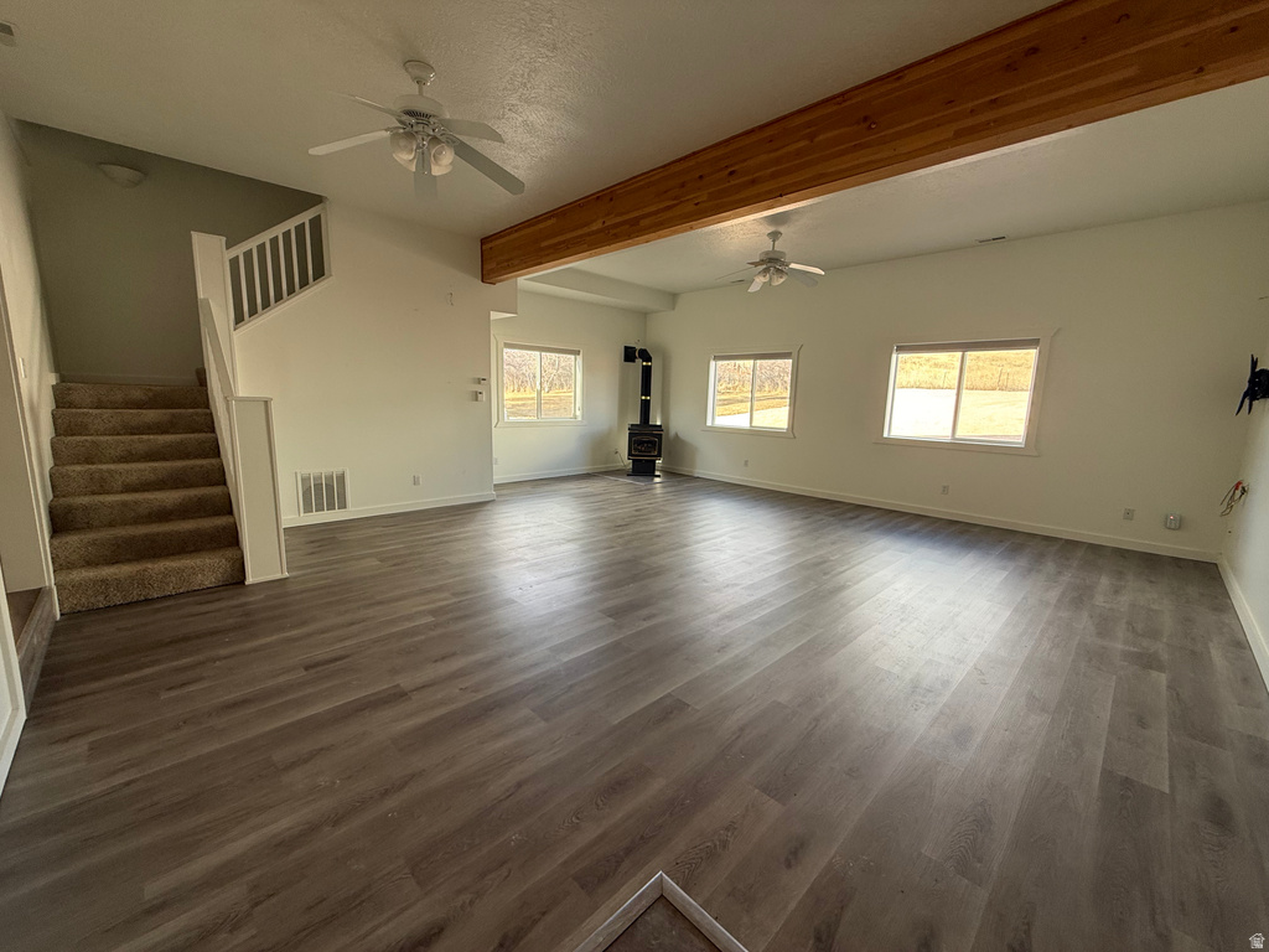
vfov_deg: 85.7
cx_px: 634
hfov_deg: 102.1
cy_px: 476
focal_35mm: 14
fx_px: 513
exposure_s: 1/99
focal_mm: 2.22
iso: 64
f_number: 2.2
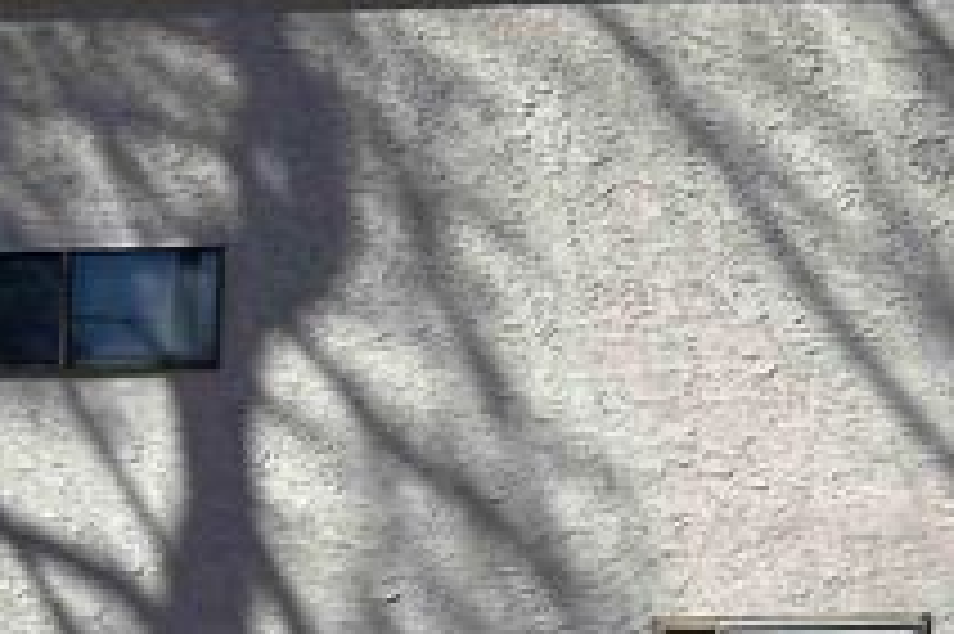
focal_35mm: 59
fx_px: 1562
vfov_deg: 22.6
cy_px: 519
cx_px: 1112
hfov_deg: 29.7
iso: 80
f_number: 1.78
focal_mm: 6.86
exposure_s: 1/6623
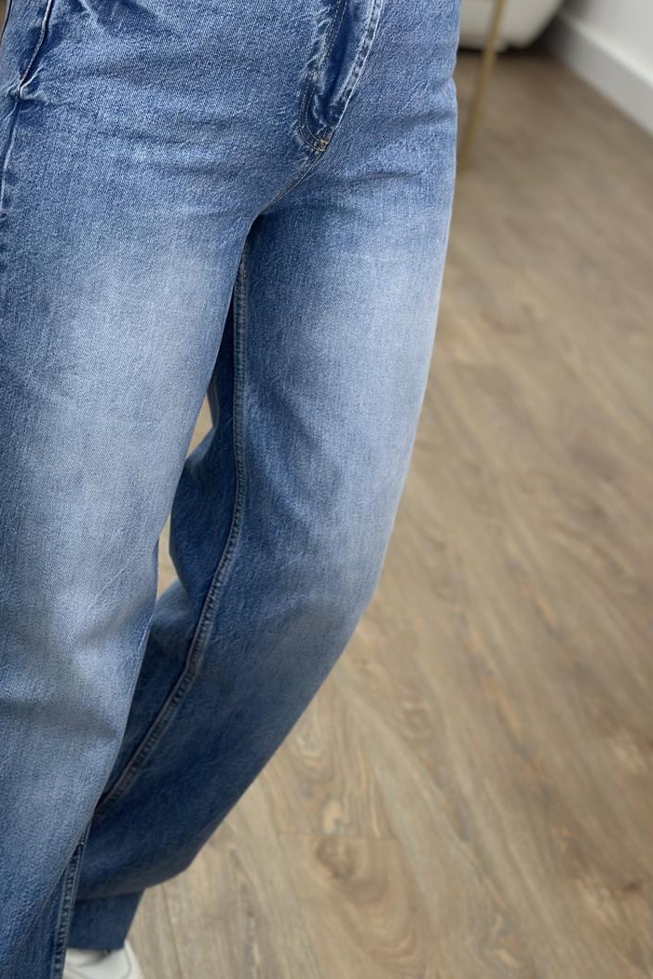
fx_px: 2067
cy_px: 497
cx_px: 184
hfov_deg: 17.9
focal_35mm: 76
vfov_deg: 26.6
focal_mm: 6.86
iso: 80
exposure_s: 1/100
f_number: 1.78
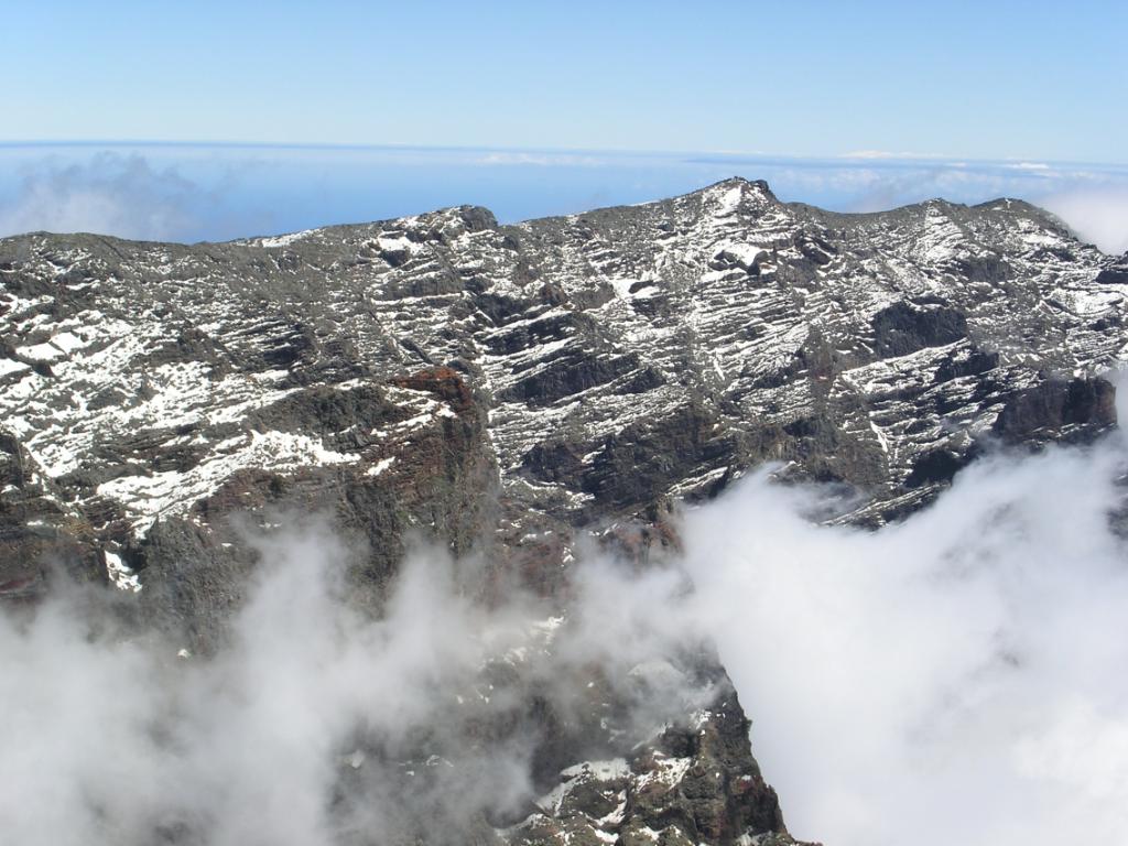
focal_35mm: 60
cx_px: 564
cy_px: 423
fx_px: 1955
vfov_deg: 24.4
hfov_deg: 32.2
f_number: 6.7
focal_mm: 12.4
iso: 100
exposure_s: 1/500
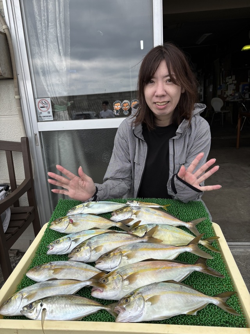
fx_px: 250
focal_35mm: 26
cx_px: 125
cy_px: 167
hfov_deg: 53.0
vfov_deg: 67.3
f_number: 1.6
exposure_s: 1/707
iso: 50
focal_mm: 5.96
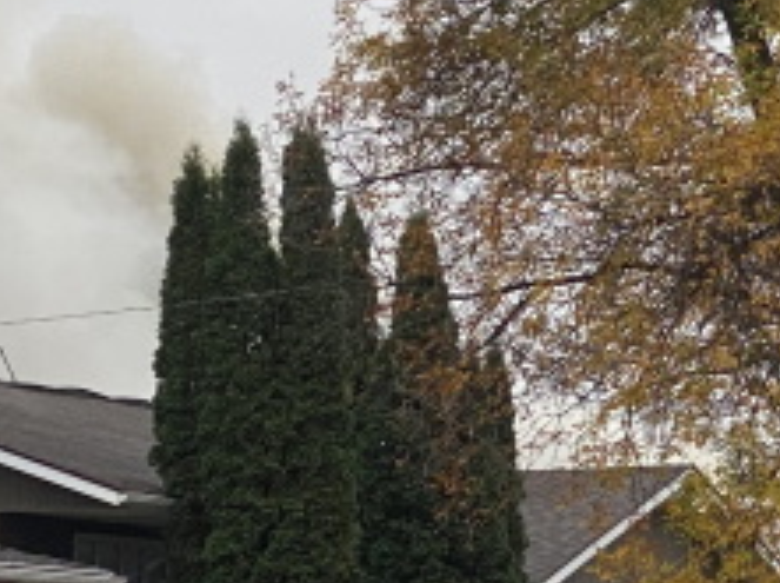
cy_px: 83
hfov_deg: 8.6
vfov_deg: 6.4
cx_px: 568
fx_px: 5197
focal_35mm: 231
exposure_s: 1/340
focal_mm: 6
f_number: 2
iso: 20
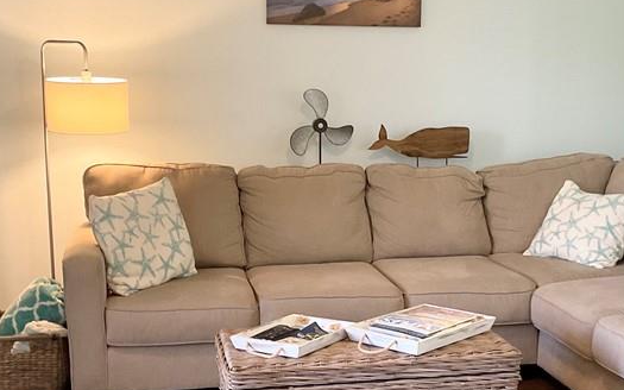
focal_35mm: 60
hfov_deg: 33.9
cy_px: 234
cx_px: 371
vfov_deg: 21.6
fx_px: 1020
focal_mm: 3
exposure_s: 1/60
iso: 125
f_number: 1.8
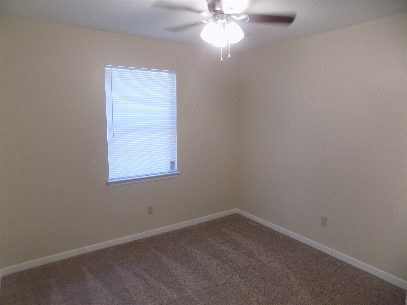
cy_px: 152
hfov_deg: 73.9
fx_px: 270
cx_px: 204
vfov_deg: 58.9
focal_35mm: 23
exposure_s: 1/30
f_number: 3.1
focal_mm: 4
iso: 250
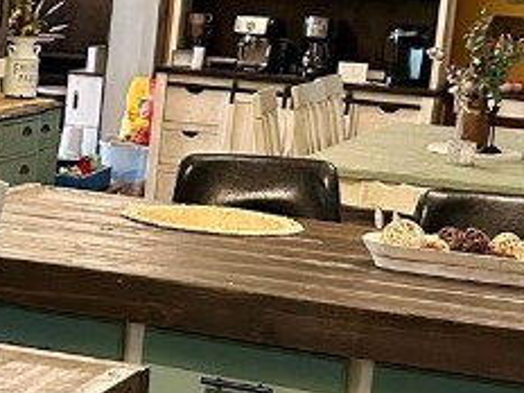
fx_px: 1741
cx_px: -138
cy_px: 217
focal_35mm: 115
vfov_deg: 12.9
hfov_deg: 16.3
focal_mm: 5.7
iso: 400
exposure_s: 1/60
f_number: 1.5
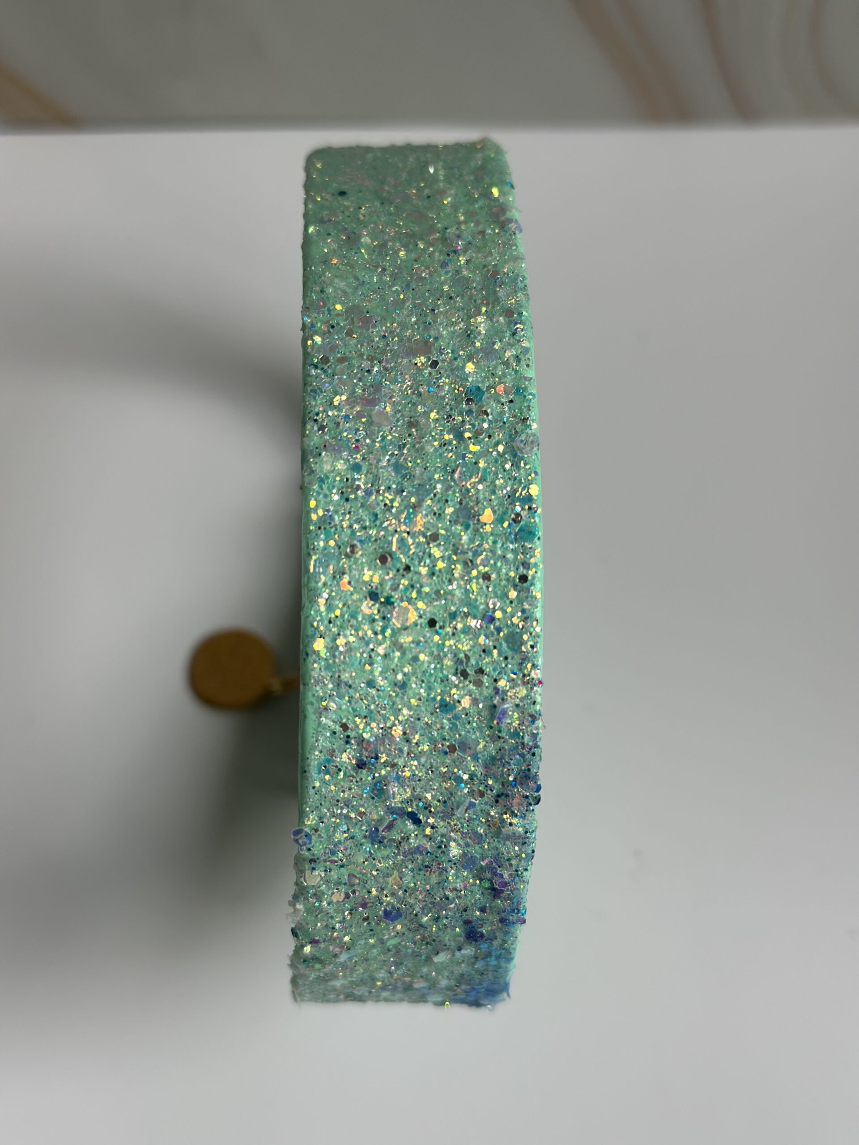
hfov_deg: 30.3
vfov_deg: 39.7
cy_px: 572
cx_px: 430
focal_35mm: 48
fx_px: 1588
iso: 80
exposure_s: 1/399
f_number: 1.78
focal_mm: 6.86
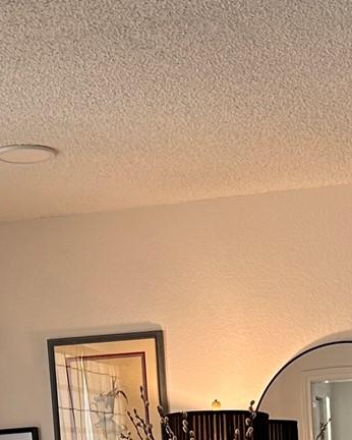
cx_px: 253
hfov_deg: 13.9
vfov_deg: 15.8
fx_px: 1444
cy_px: 668
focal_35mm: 111
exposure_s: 1/60
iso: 125
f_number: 1.78
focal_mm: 6.86
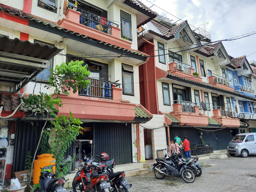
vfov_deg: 54.9
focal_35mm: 25
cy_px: 96
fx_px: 185
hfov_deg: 69.4
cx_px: 128
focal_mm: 4.6
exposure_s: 1/258
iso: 32
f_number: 2
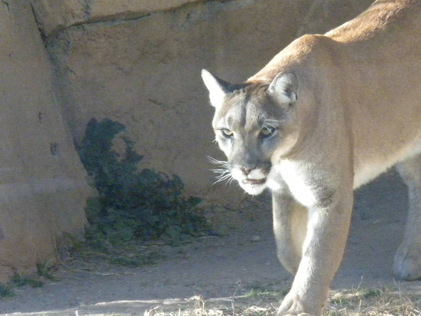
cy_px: 169
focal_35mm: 473
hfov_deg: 4.2
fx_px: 5755
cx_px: 207
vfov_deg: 3.1
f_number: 5.3
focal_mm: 46.2
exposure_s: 1/296
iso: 765
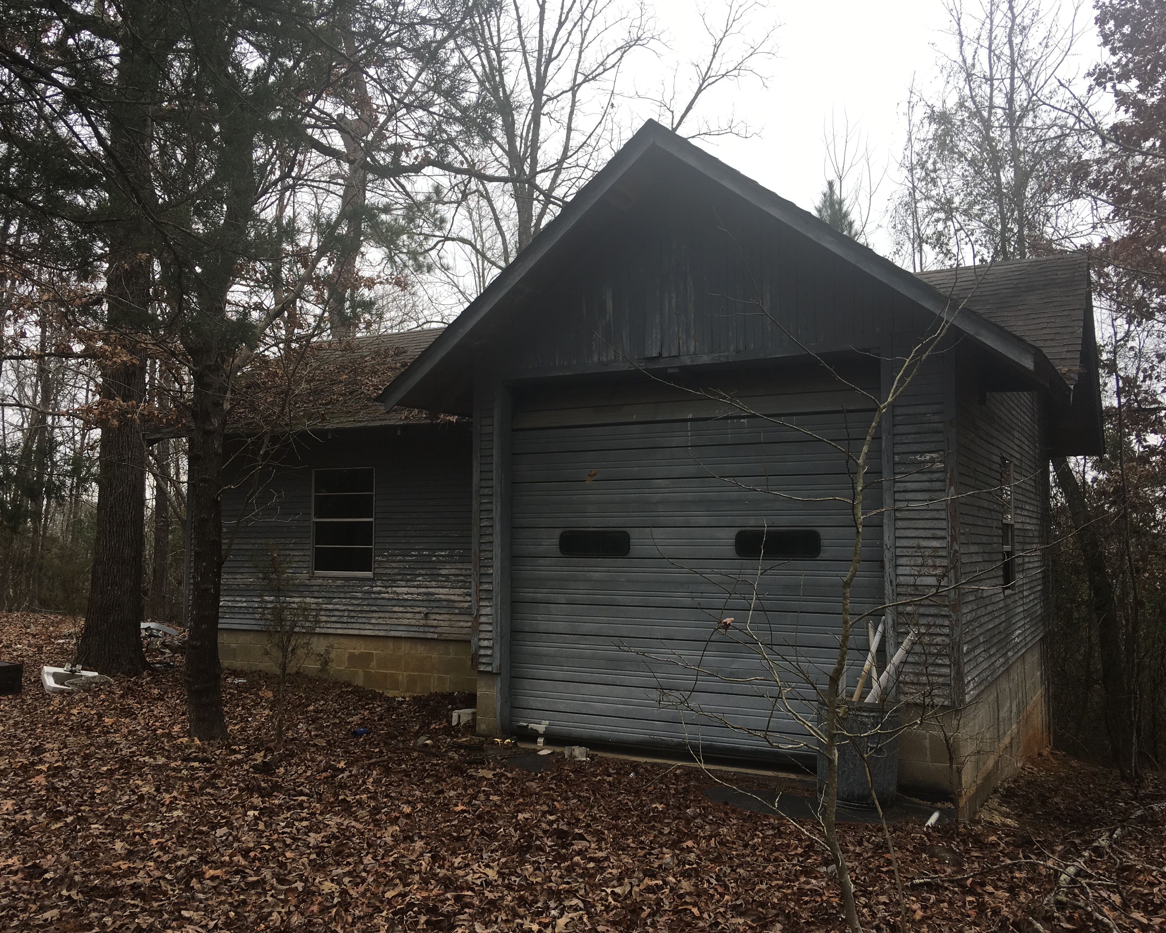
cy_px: 472
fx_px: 1070
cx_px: 570
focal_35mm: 31
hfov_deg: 57.2
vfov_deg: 47.1
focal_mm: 4.15
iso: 25
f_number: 2.2
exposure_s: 1/237
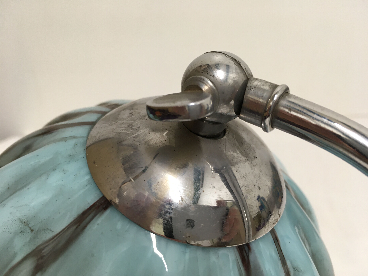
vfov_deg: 48.2
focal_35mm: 29
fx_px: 308
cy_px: 138
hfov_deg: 61.7
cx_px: 184
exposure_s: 1/33
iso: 80
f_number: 2.2
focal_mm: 4.15
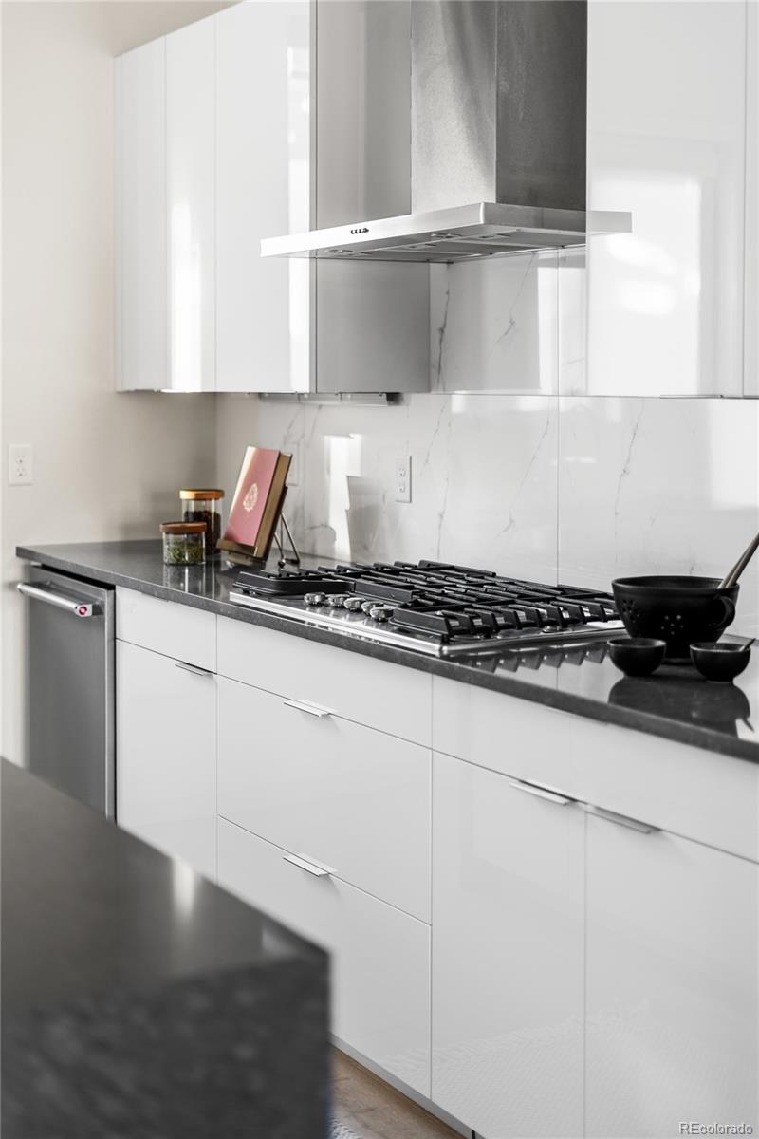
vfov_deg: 39.6
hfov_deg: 27.0
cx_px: 380
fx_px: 1581
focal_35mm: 50
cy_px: 570
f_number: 1.8
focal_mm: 50
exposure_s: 1/10
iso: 160
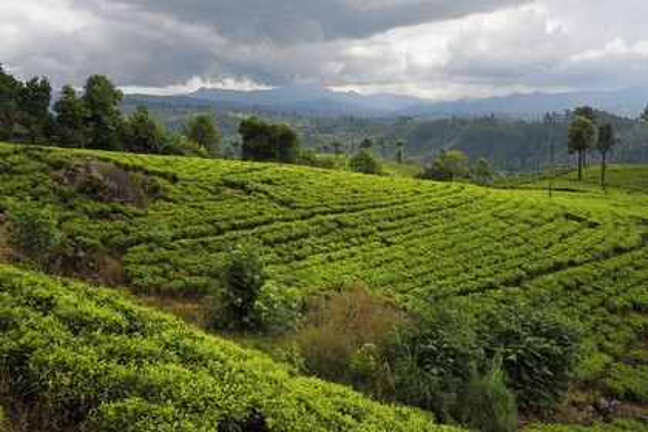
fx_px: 720
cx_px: 324
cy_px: 216
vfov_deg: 33.4
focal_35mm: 40
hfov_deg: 48.5
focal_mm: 40
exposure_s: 1/1000
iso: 800
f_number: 11
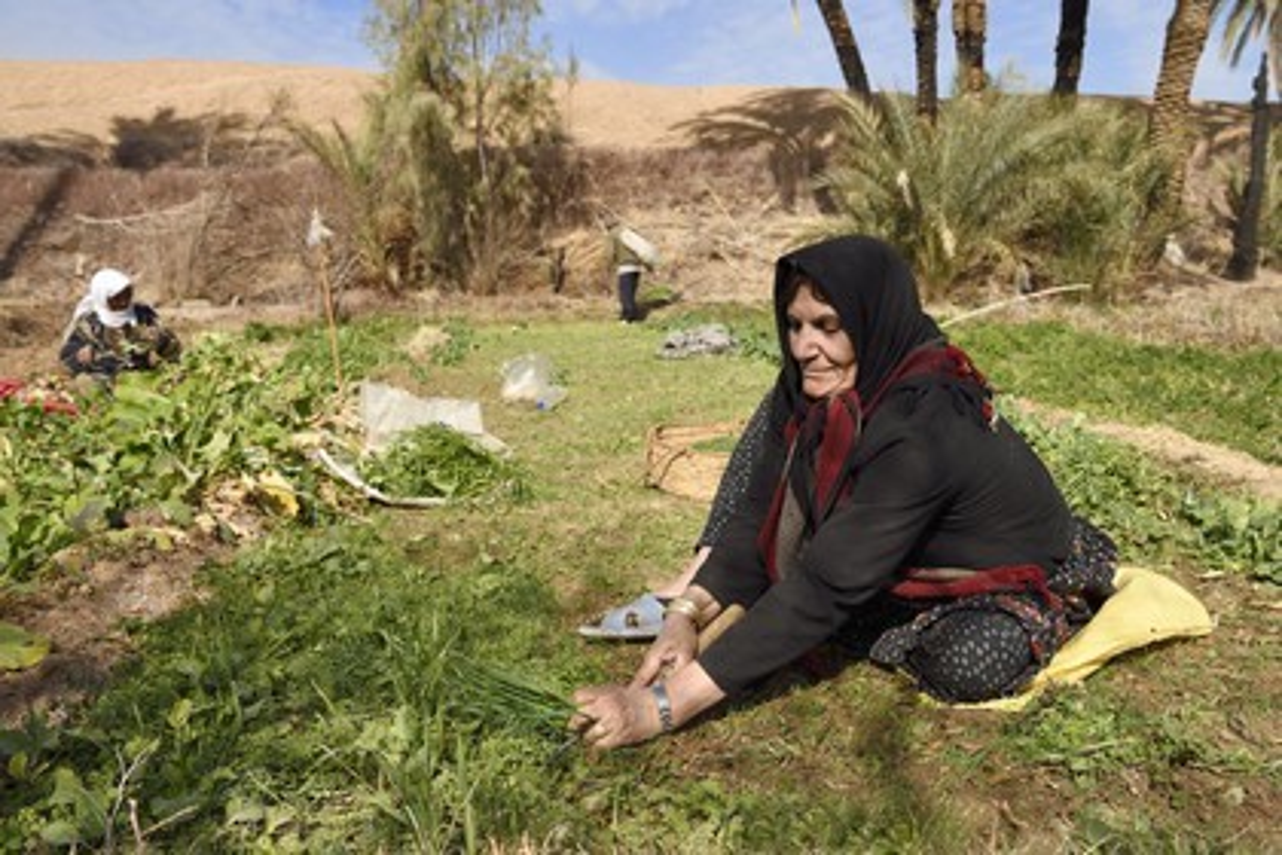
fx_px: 1139
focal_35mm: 32
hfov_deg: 58.7
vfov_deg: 41.1
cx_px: 641
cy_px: 428
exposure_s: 1/320
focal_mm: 32
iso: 200
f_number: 8
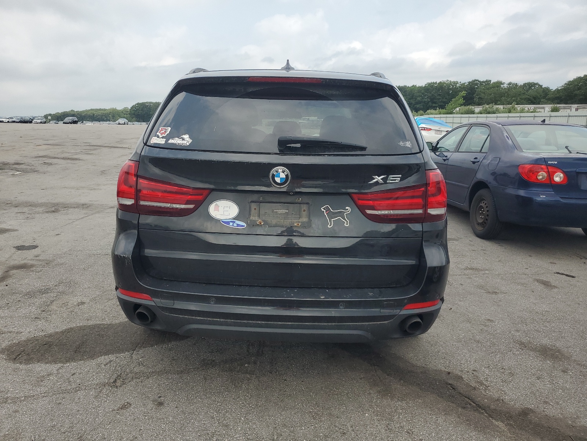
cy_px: 220
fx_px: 441
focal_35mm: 26
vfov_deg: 53.1
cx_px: 294
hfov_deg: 67.3
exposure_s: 1/2000
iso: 50
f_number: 1.5
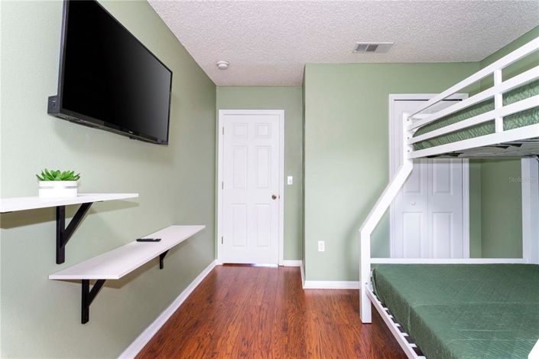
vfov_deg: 70.4
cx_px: 270
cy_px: 180
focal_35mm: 17
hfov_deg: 93.3
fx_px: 254
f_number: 11
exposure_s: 1/20
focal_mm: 17
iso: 1000
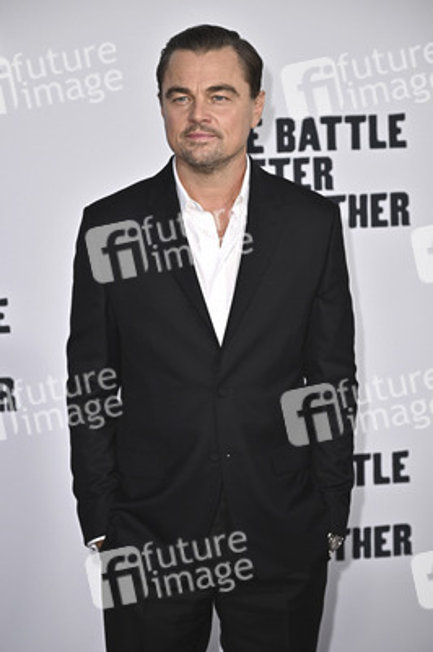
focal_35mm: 79
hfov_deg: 17.2
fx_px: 1428
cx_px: 216
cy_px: 326
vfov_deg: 25.7
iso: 800
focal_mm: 79
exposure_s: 1/320
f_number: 5
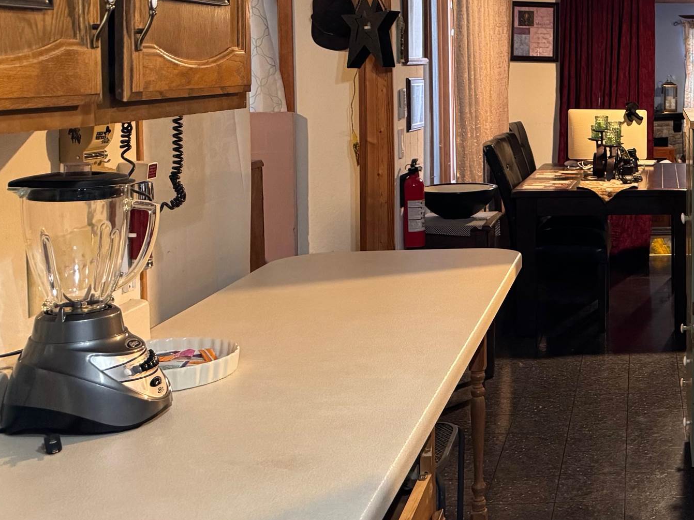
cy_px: 105
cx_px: 749
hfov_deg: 31.3
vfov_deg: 26.1
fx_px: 1102
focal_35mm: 55
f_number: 1.78
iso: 800
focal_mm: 6.76
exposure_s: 1/40
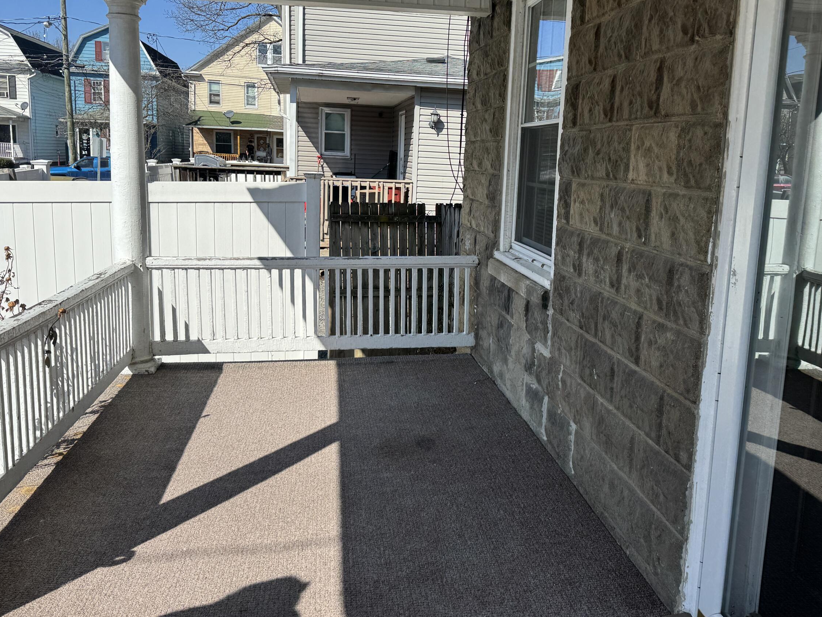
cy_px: 293
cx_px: 446
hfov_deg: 56.7
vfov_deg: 44.2
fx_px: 760
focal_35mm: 32
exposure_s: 1/3802
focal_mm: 6.76
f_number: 1.78
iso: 80
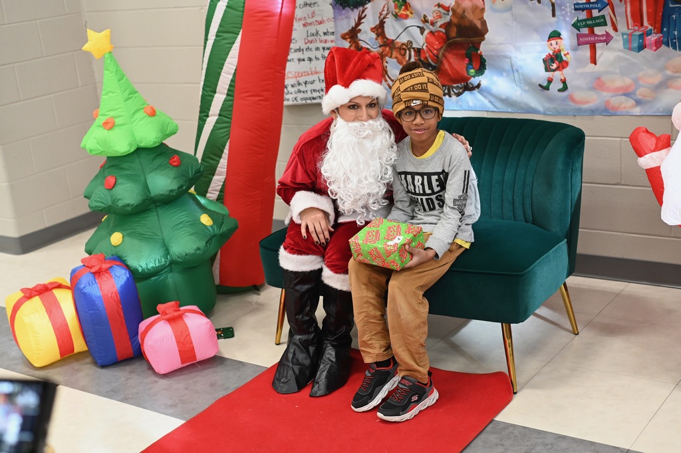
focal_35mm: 50
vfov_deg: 26.9
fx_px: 945
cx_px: 340
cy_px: 226
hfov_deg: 39.6
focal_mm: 50
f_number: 2.8
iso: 1600
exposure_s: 1/250
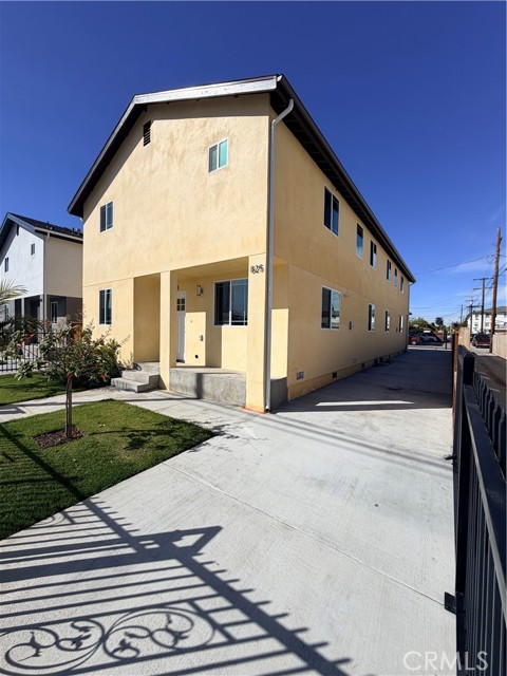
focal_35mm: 14
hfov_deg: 85.7
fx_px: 273
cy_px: 338
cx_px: 254
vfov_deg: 102.1
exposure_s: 1/2024
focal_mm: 2.22
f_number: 2.2
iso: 20
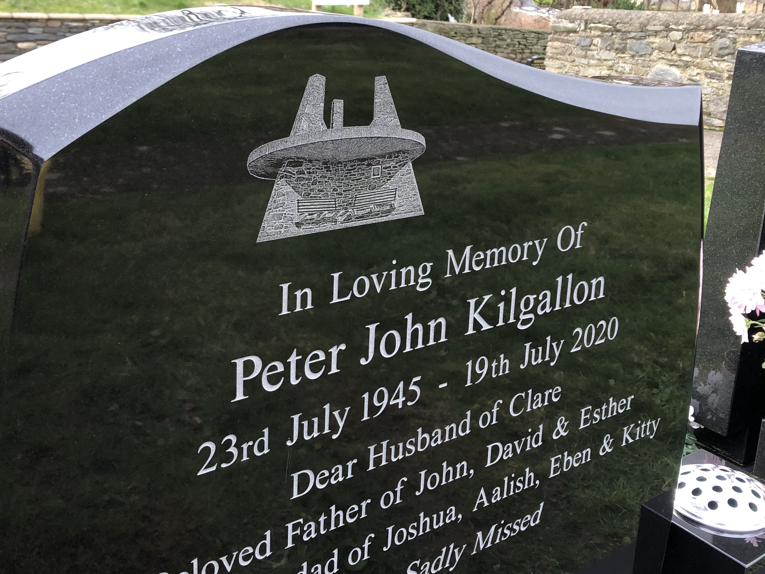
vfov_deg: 35.8
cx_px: 408
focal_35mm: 40
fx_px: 884
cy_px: 216
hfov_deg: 46.8
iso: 50
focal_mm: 3.99
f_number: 1.8
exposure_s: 1/120
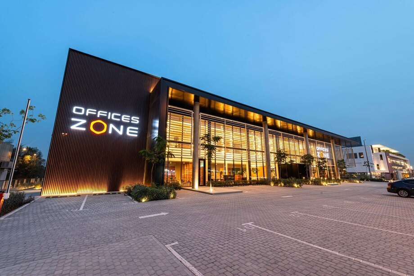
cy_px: 138
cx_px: 207
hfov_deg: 104.2
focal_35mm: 14
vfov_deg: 81.2
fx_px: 161
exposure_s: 2
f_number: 10
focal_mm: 14
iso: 160
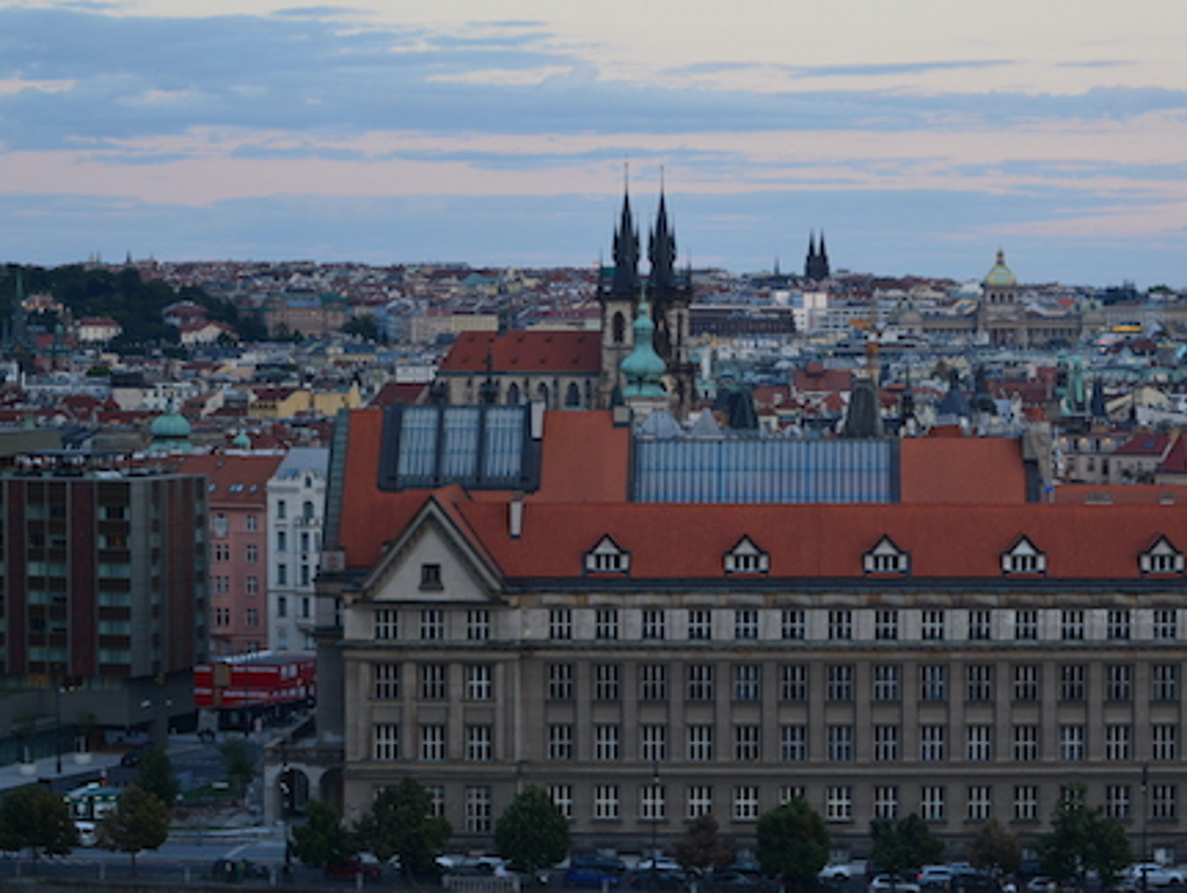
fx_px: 4040
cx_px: 807
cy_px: 550
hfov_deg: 16.7
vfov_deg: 12.6
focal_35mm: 118
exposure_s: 1/60
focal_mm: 55
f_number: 5.6
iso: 450
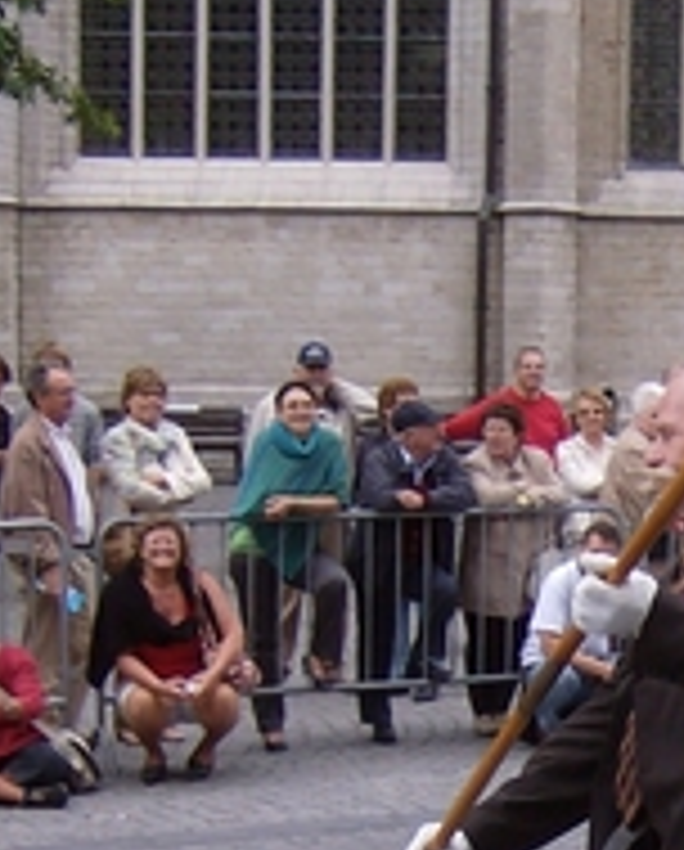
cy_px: 789
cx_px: 842
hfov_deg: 13.5
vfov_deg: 17.0
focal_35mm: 111
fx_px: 2800
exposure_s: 1/194
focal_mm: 6
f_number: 2.8
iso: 100
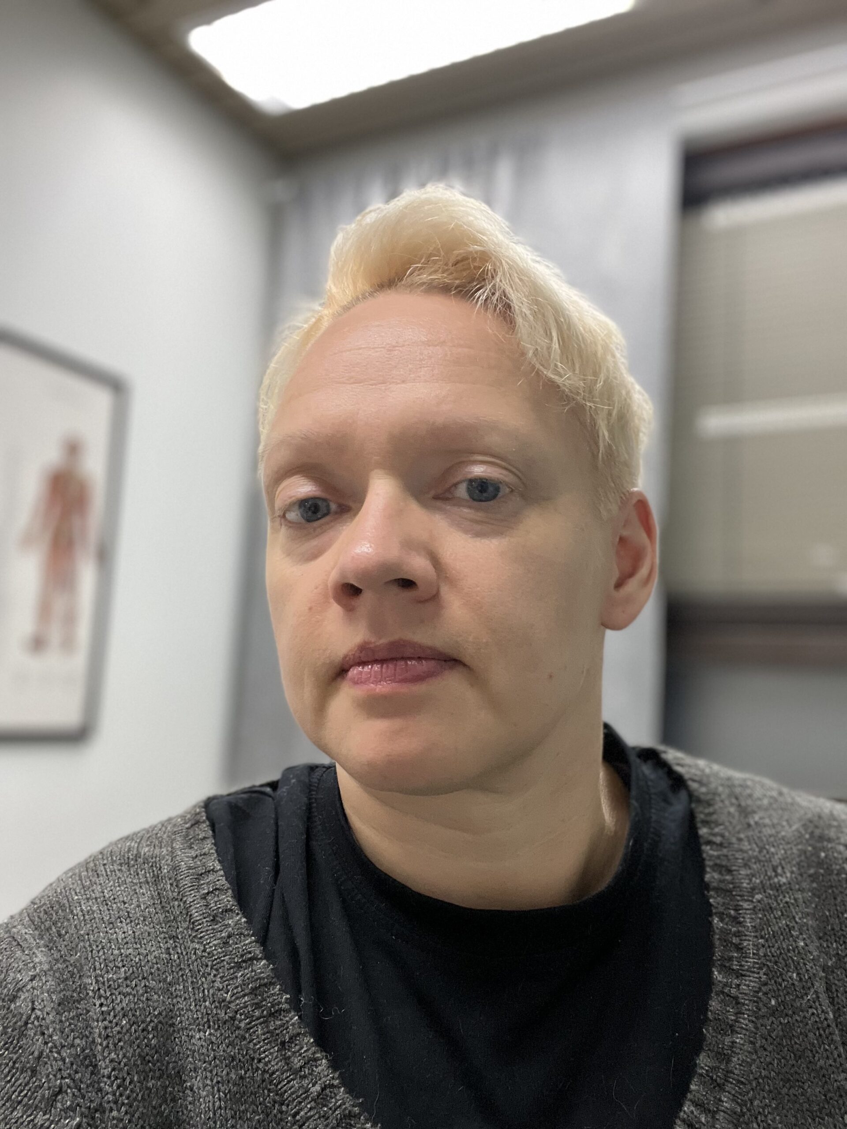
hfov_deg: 46.8
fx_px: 979
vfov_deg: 60.0
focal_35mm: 30
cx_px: 424
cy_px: 564
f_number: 2.2
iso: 320
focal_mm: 2.71
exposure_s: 1/50
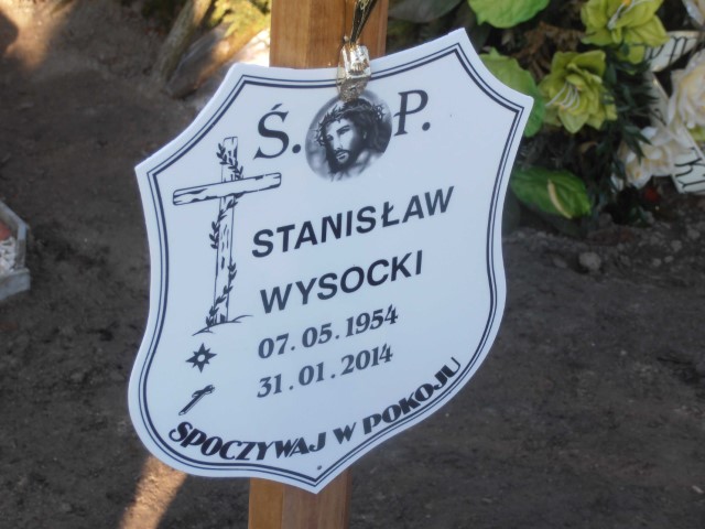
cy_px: 264
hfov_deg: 17.7
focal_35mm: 111
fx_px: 2261
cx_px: 352
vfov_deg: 13.3
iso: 80
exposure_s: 1/100
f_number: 5.5
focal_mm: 19.64
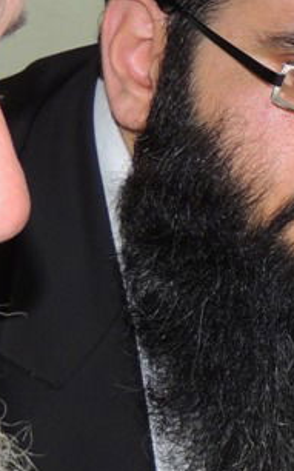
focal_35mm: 142
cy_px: 269
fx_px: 1822
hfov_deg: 8.4
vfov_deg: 14.7
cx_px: 725
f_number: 3.3
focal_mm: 7.1
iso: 200
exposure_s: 1/30
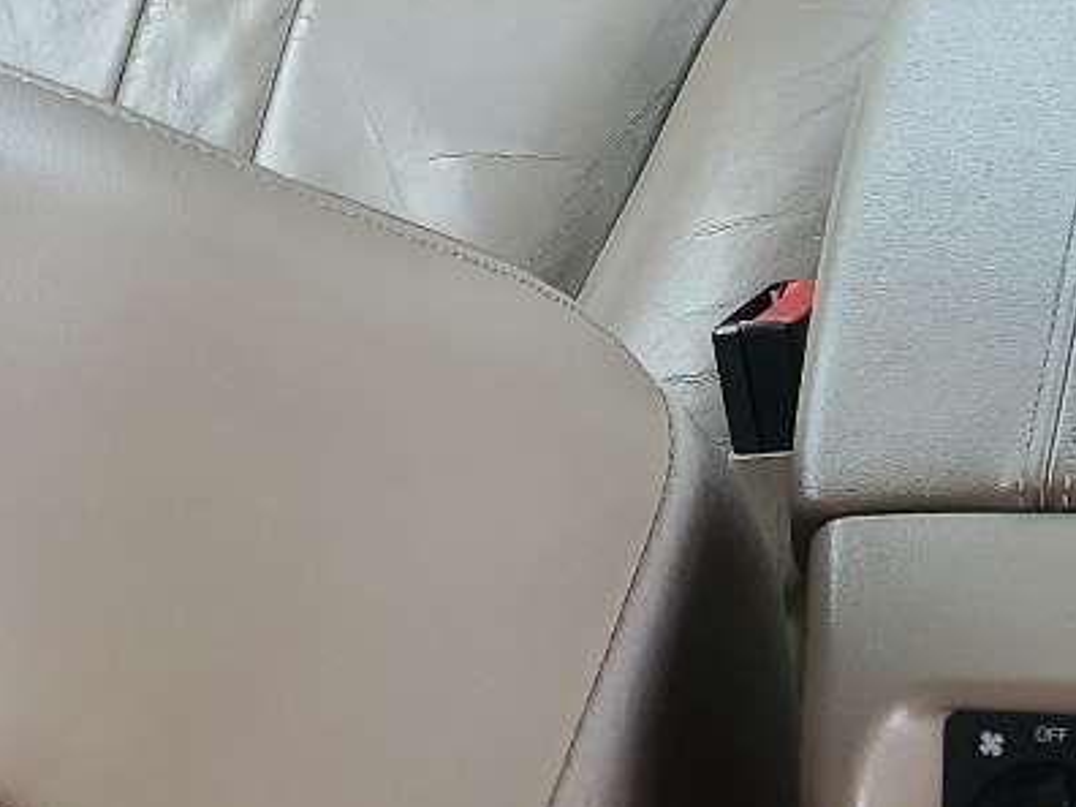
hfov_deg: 17.7
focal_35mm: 105
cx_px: 1342
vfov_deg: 13.6
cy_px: -220
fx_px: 3264
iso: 50
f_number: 1.5
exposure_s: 1/154
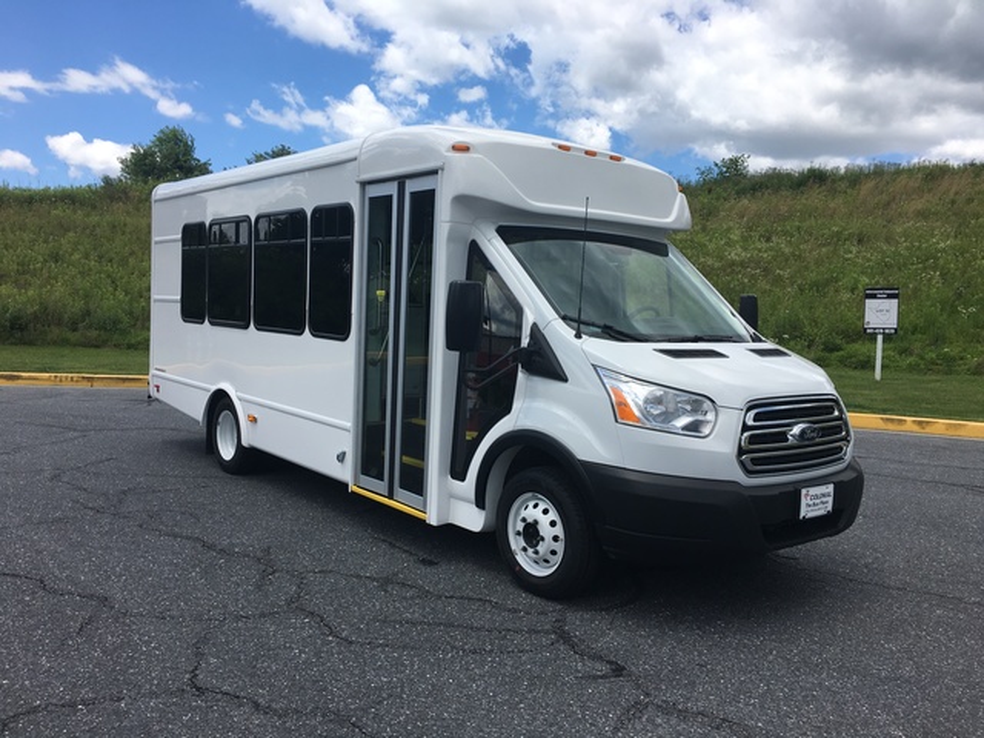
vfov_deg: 48.2
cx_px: 492
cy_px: 369
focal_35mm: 29
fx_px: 824
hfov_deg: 61.7
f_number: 2.2
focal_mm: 4.15
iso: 25
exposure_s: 1/1399
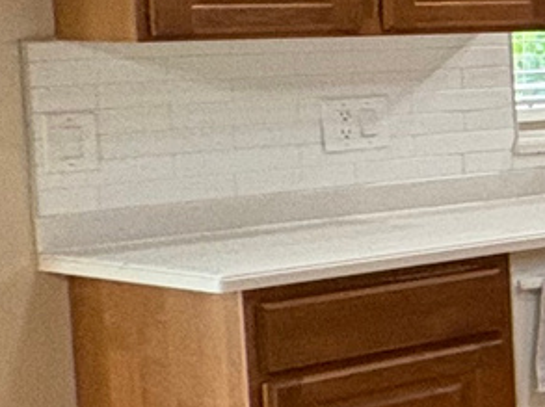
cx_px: 1832
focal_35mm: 98
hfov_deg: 10.1
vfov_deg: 15.0
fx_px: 1541
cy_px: 78
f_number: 2.2
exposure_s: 1/60
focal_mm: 2.22
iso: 200
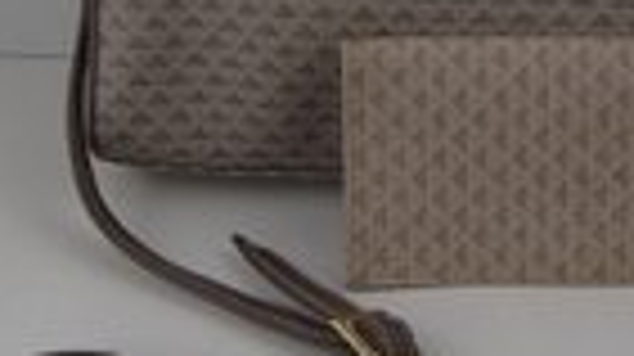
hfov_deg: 21.8
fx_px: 1646
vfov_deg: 12.3
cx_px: 398
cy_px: 214
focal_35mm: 98
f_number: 4.7
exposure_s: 1/160
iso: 100
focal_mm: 6.64
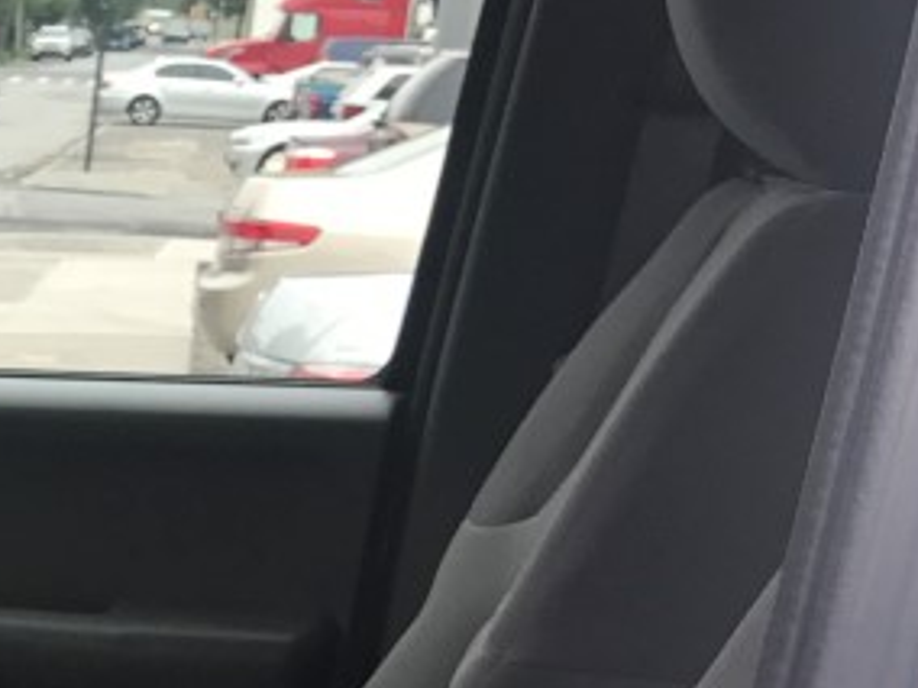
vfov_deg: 14.2
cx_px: -621
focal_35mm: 101
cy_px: 824
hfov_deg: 16.8
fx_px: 2678
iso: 20
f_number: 1.8
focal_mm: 3.99
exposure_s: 1/336
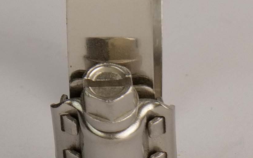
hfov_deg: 5.9
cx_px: -509
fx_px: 2296
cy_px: -217
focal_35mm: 333
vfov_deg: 3.9
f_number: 10
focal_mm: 45
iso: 1250
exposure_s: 1/200
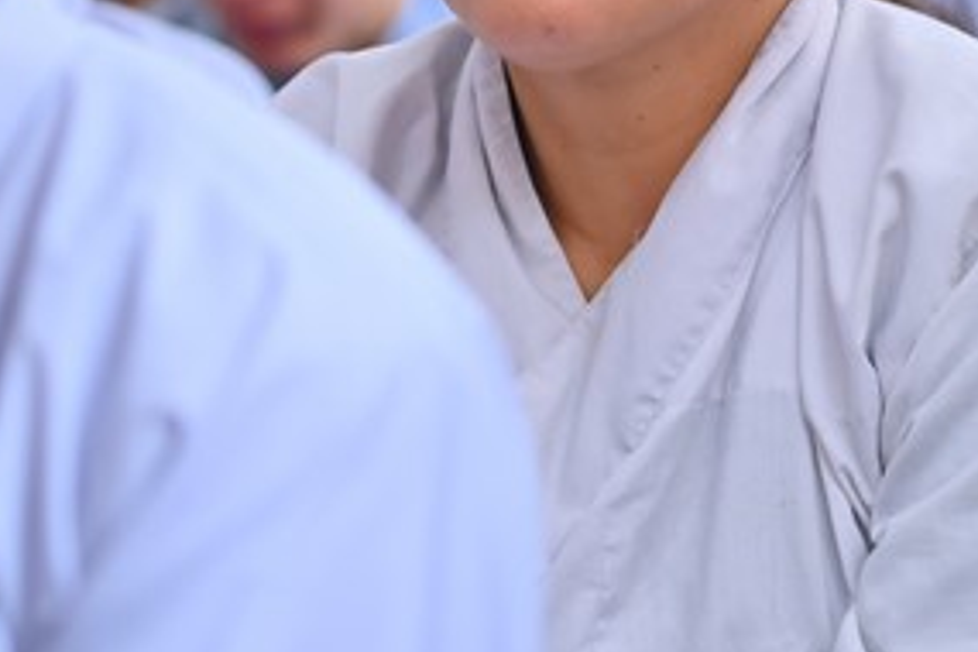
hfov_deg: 7.5
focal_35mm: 274
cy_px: -70
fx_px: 7443
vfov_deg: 5.0
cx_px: 309
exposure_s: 1/125
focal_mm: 120
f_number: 4.5
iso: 400
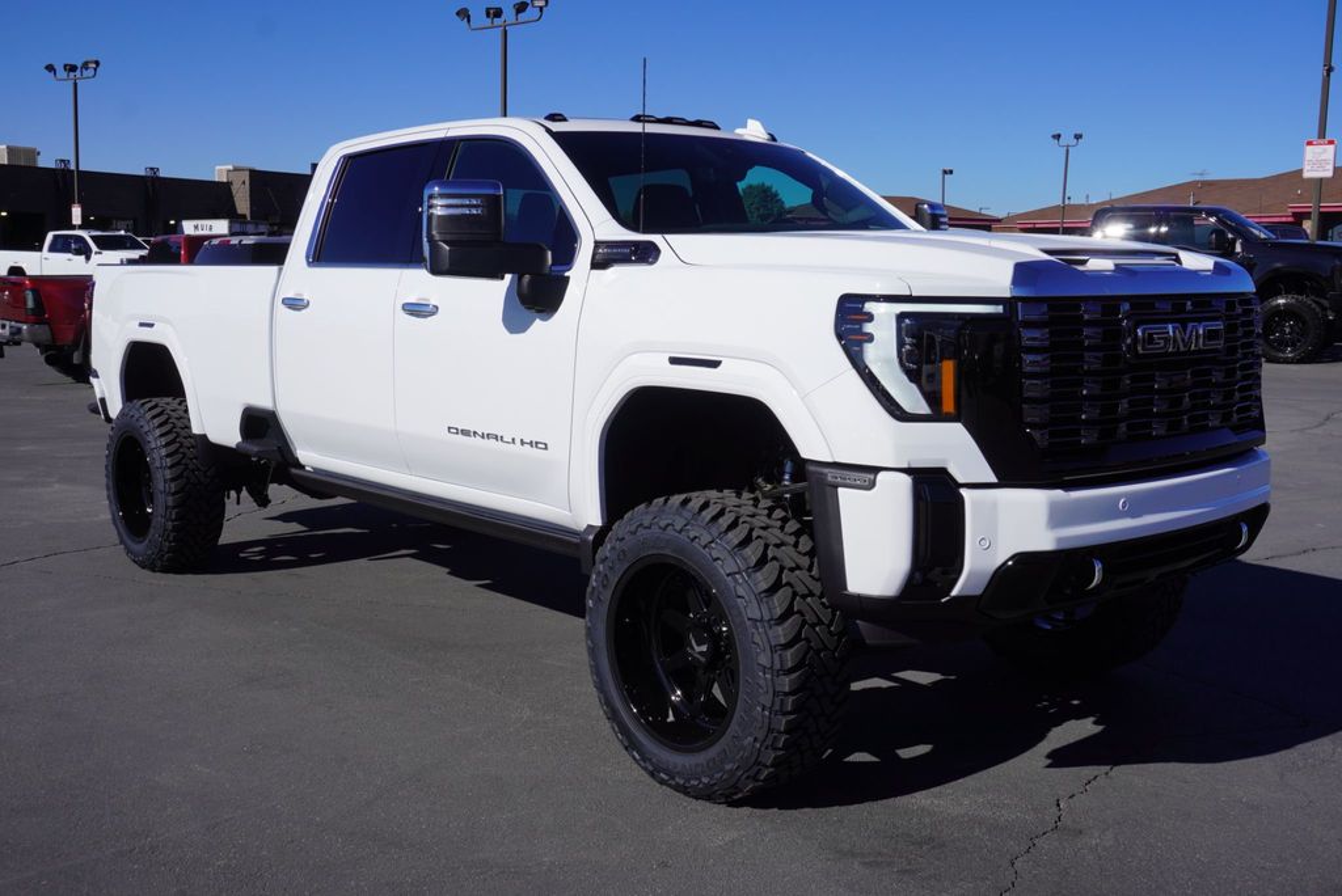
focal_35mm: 38
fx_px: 1399
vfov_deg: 35.5
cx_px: 671
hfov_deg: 51.3
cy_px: 448
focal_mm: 25
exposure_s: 1/320
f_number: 11
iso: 100
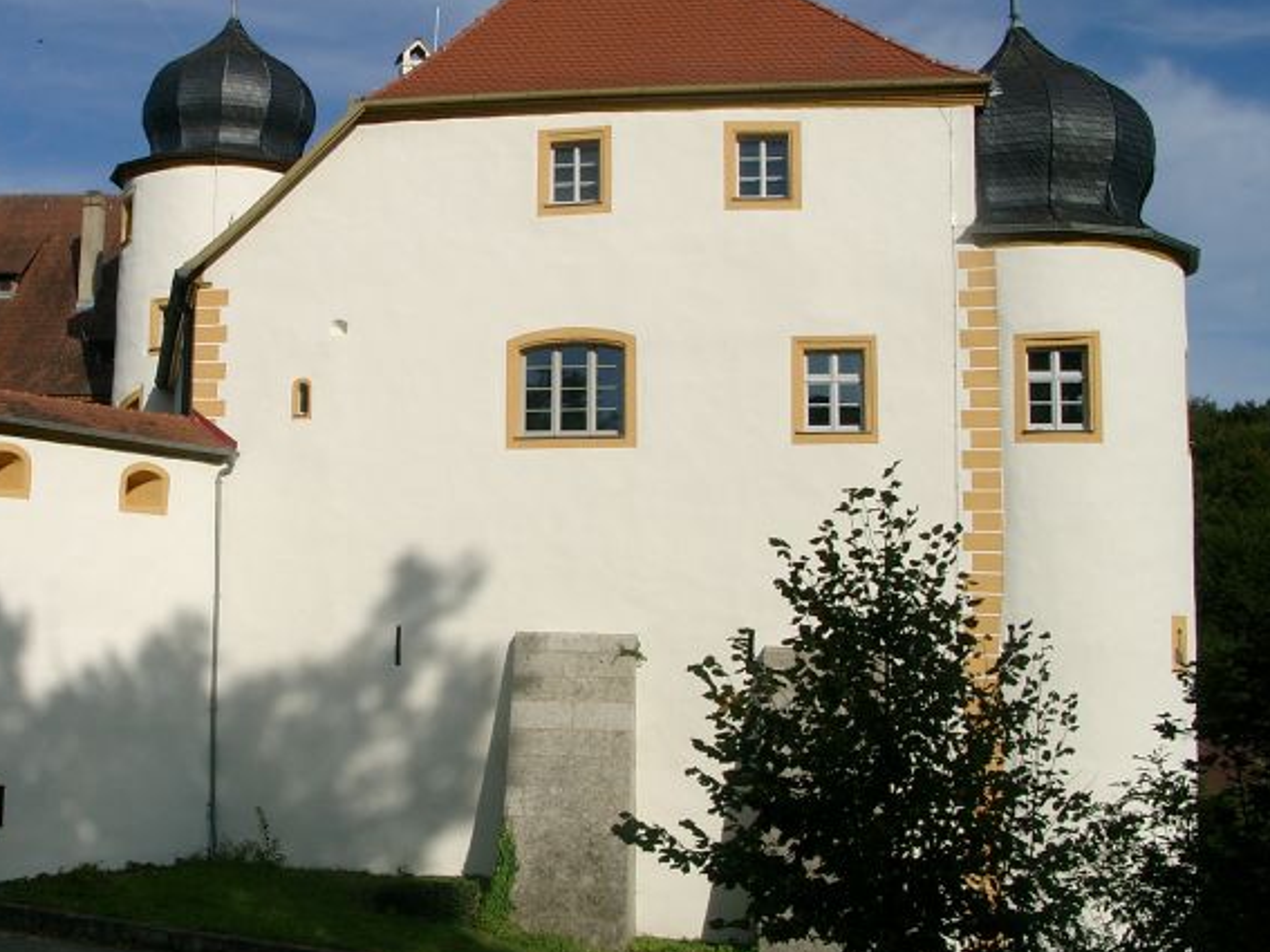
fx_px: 1761
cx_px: 383
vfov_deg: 30.2
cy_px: 403
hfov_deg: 39.0
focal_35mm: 48
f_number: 5.6
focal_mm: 7.13
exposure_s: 1/749
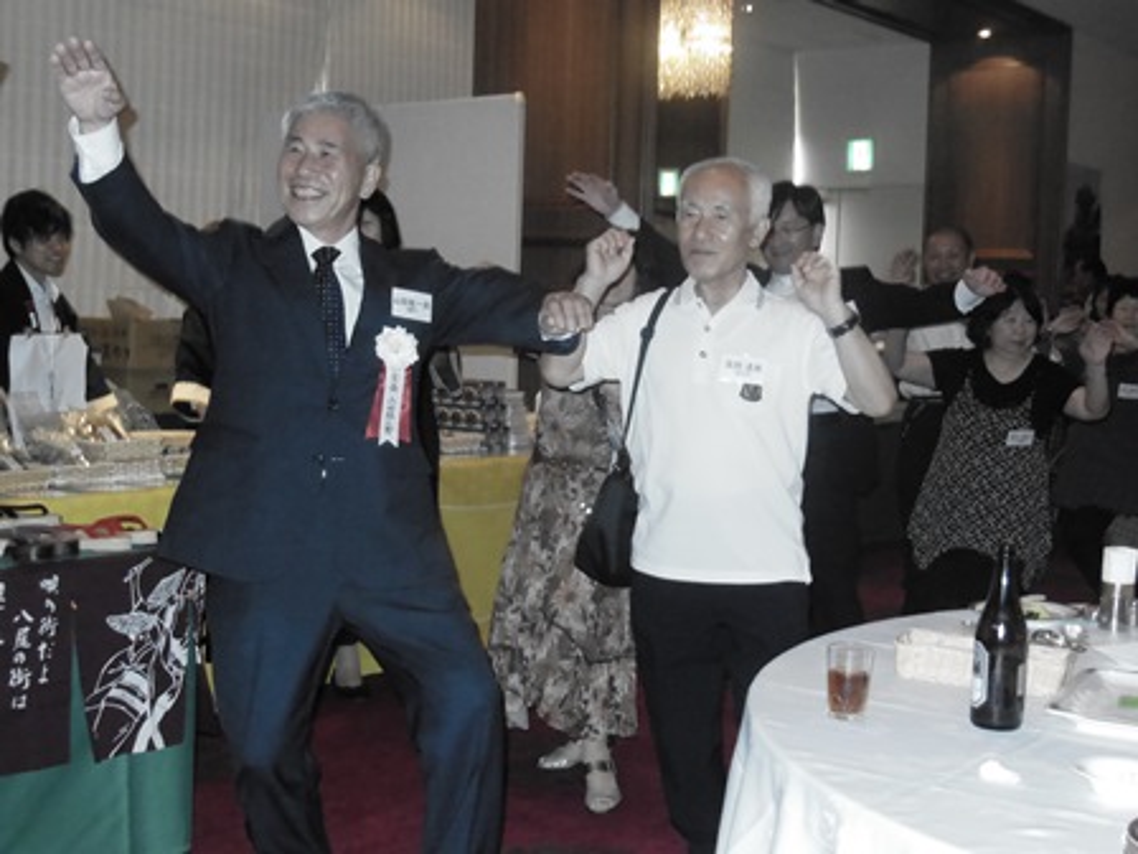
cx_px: 569
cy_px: 427
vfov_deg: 28.0
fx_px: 1709
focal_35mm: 52
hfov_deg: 36.8
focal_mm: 9.3
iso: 1600
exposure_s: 1/60
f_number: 4.7
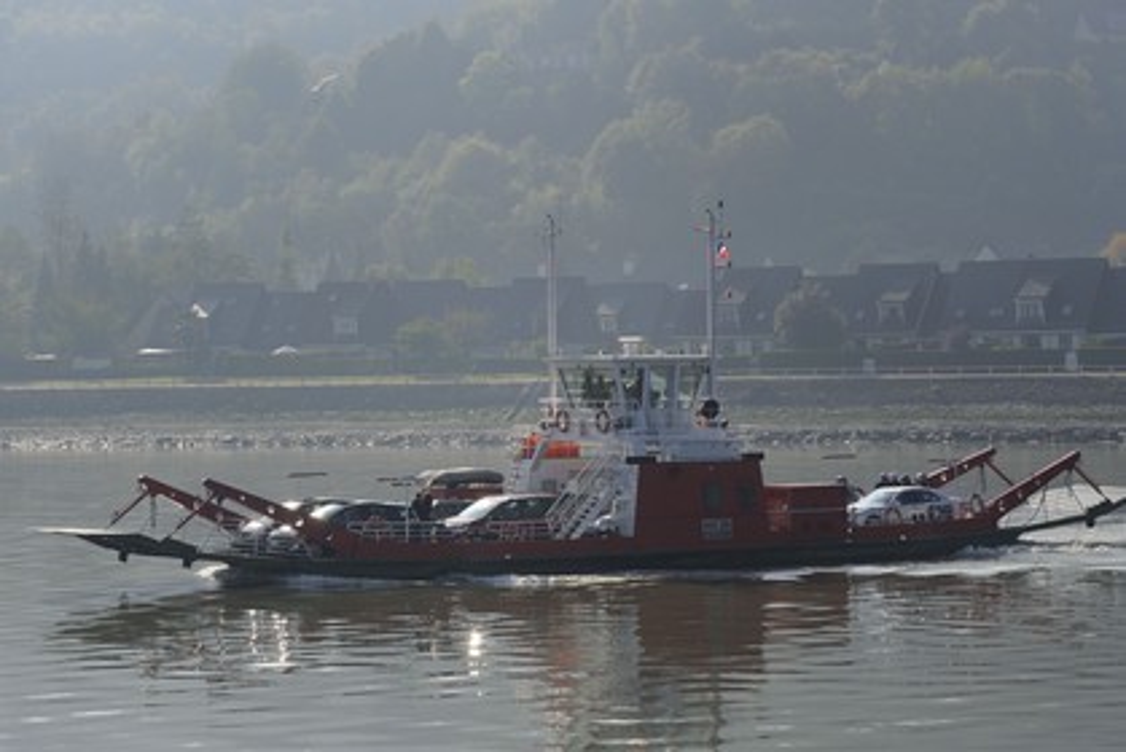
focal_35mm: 105
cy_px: 376
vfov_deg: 13.1
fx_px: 3286
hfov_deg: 19.4
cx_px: 563
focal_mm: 105
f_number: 16
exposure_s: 1/200
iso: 200
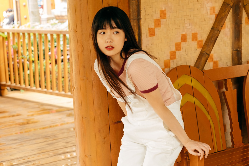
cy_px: 83
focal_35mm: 53
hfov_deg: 37.5
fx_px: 367
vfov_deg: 25.5
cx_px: 124
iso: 100
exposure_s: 1/40
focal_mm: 35.3
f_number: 2.8
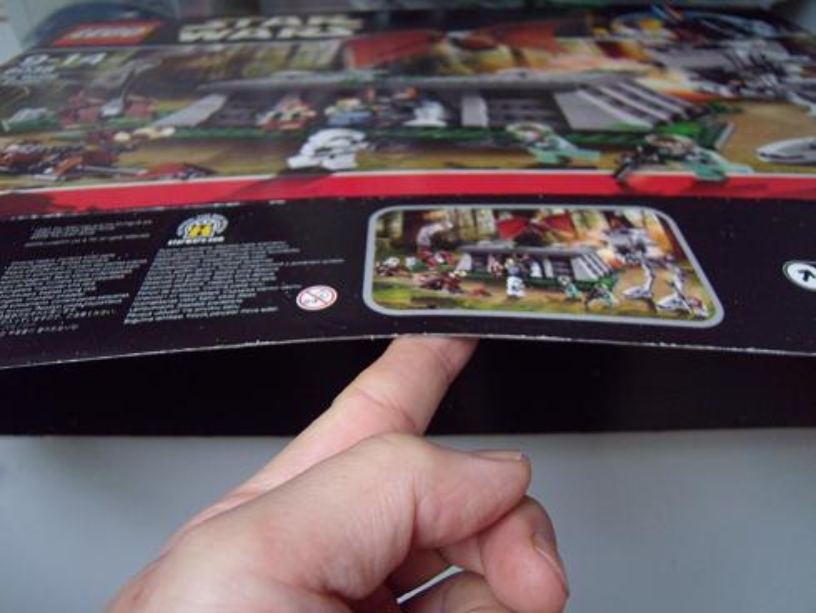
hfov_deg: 63.4
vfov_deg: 49.8
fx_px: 660
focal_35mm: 28
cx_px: 408
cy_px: 306
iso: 400
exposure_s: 1/30
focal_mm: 6
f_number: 2.8
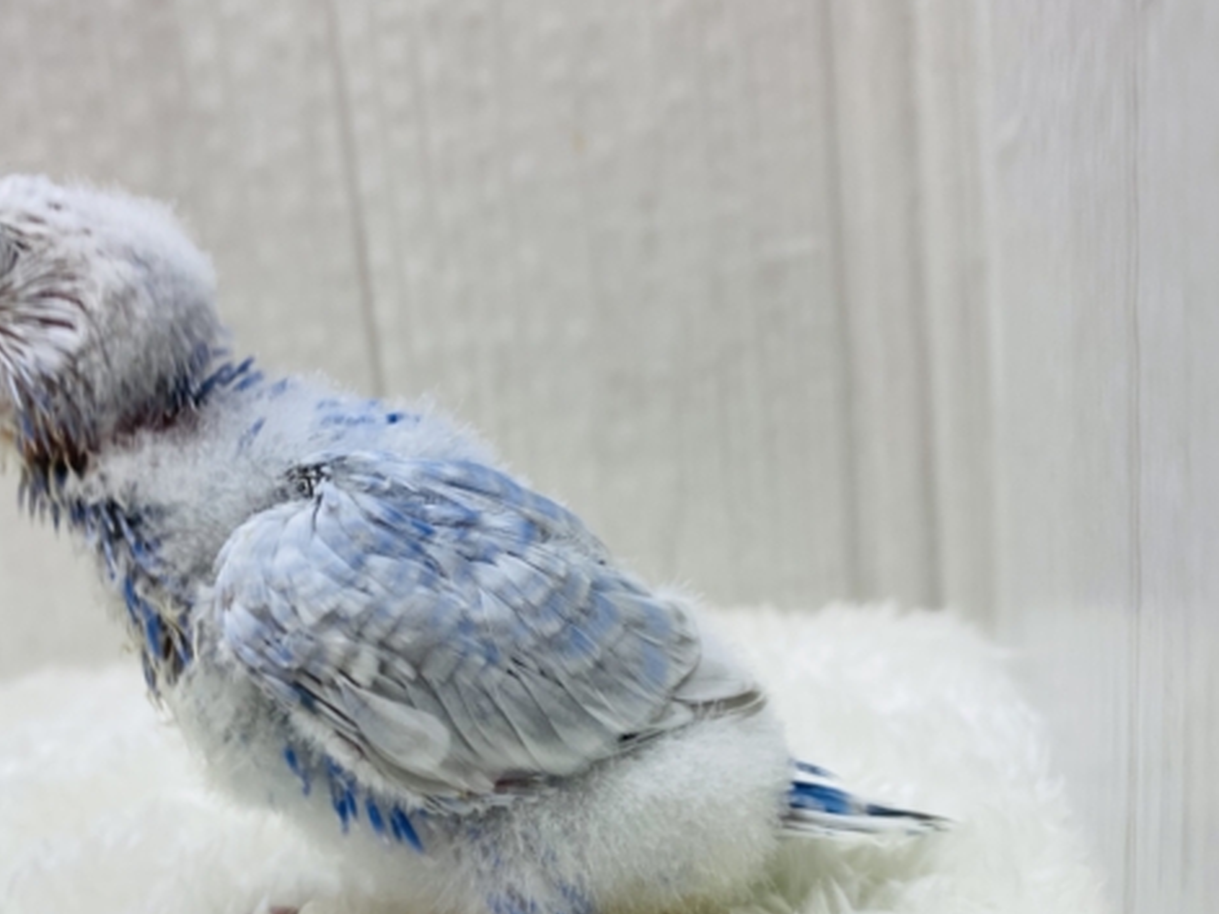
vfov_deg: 41.5
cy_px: 564
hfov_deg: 53.6
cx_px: 484
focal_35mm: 34
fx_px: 1197
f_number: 1.8
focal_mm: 4.25
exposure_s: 1/100
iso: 40
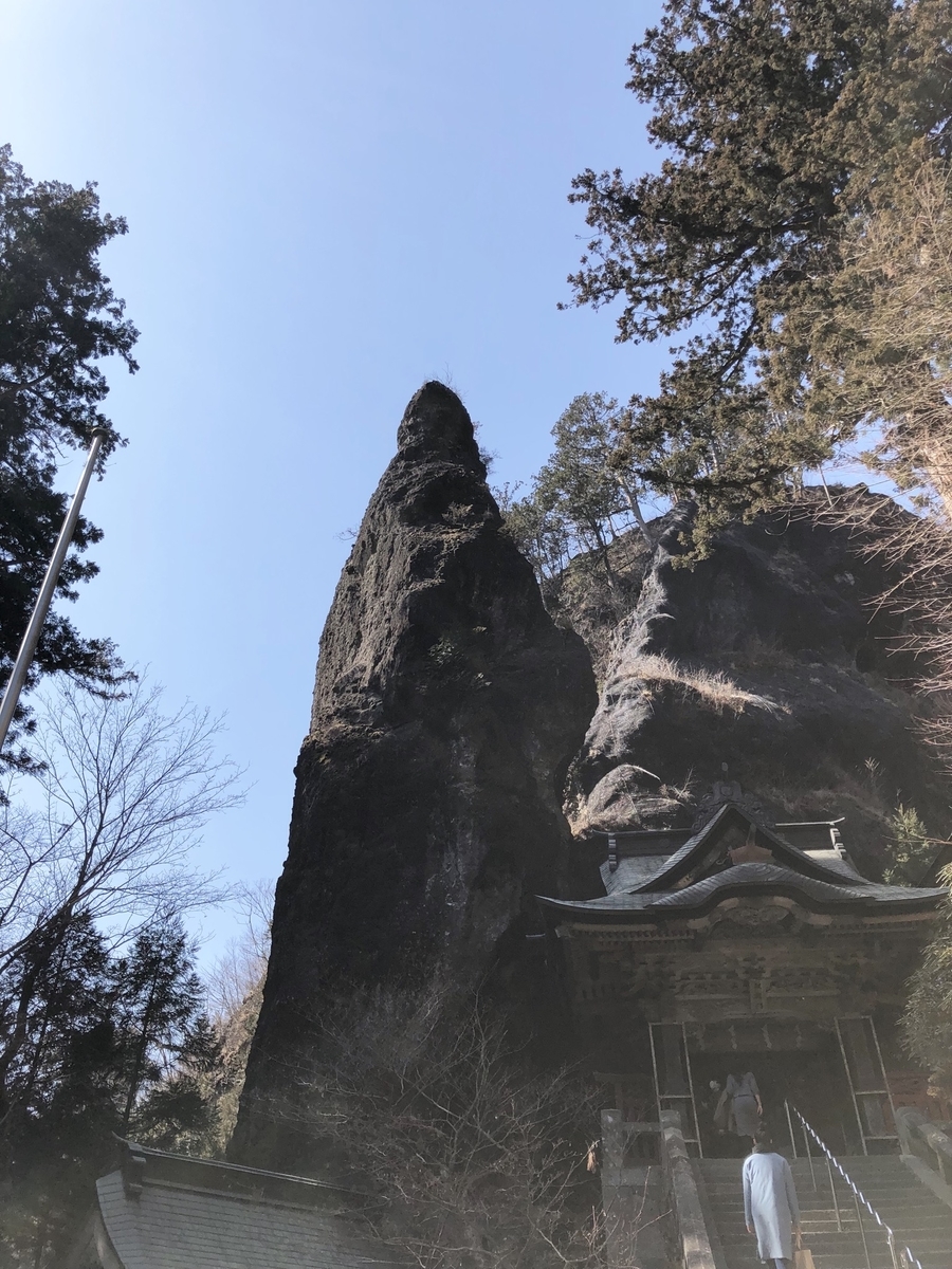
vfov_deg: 63.4
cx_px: 476
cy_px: 634
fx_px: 1027
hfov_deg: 49.7
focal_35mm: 28
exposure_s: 1/1263
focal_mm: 4
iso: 20
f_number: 1.8
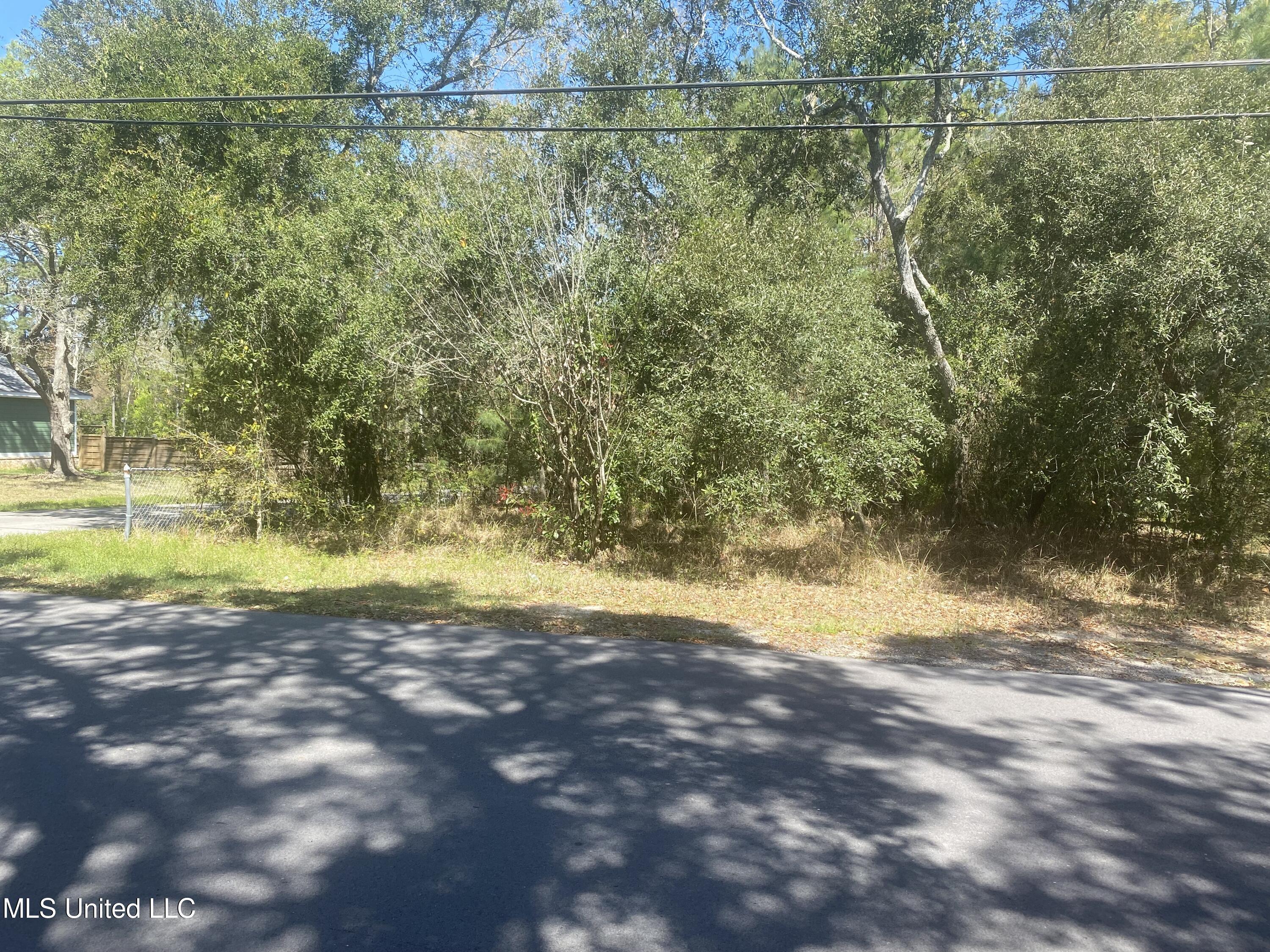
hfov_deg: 67.3
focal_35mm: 26
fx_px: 954
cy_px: 476
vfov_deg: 53.1
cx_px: 635
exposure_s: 1/767
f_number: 1.8
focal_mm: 4.25
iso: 32
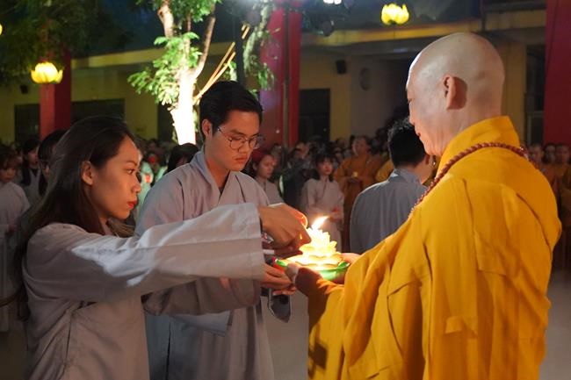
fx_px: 666
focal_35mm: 42
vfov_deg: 31.9
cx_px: 286
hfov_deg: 46.4
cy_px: 190
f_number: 2.8
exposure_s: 1/160
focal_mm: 28
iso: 12800
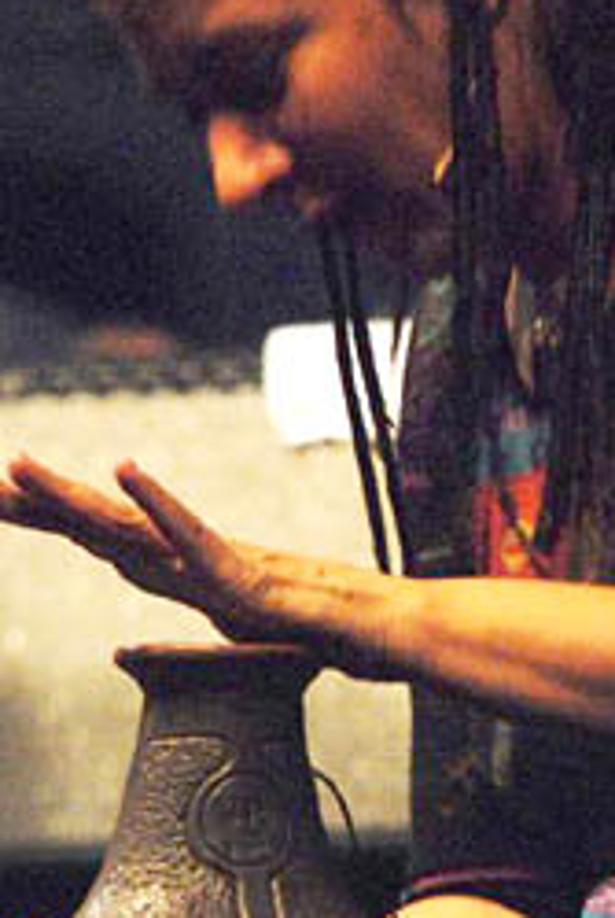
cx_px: 468
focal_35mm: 425
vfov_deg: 4.8
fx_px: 10846
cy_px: 595
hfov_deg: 3.2
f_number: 5.6
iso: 1250
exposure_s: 1/60
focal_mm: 135
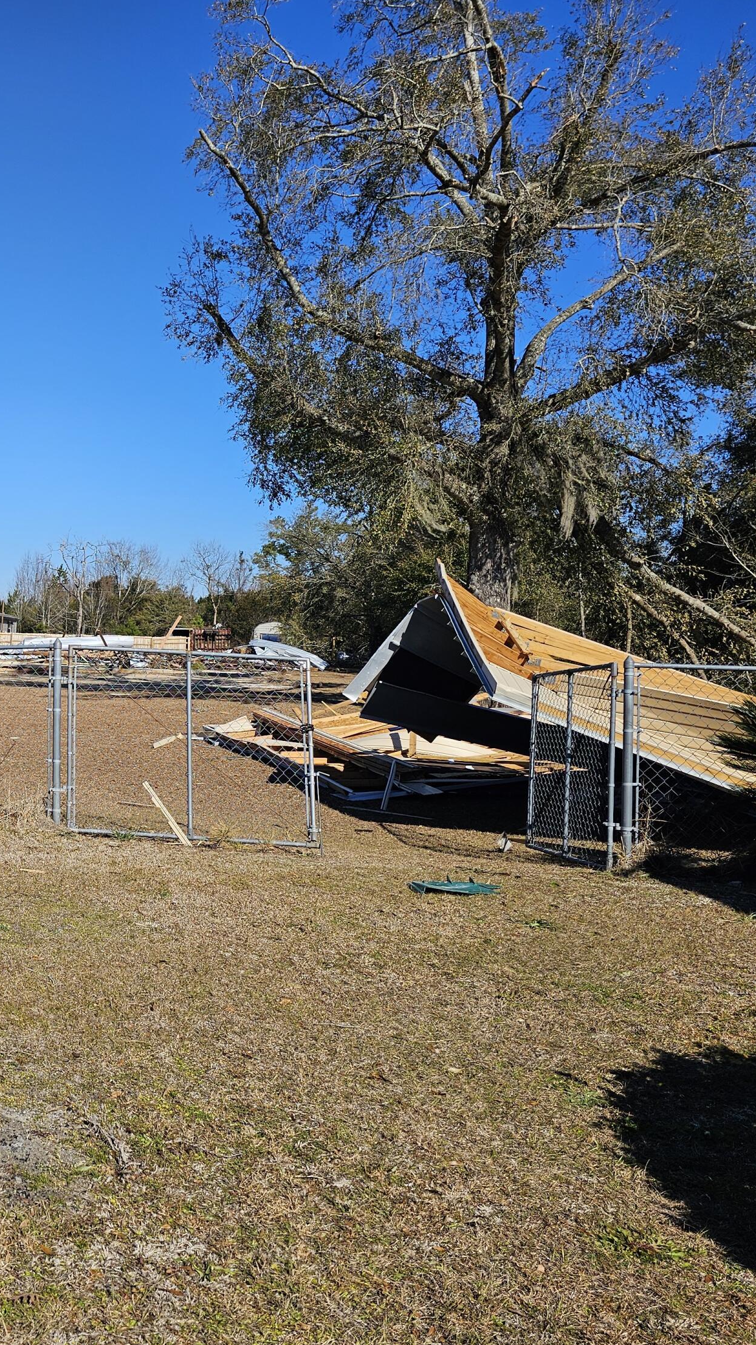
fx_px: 1211
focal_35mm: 34
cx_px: -76
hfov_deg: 30.9
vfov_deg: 58.0
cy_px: 673
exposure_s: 1/1238
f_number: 1.7
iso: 10
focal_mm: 6.3
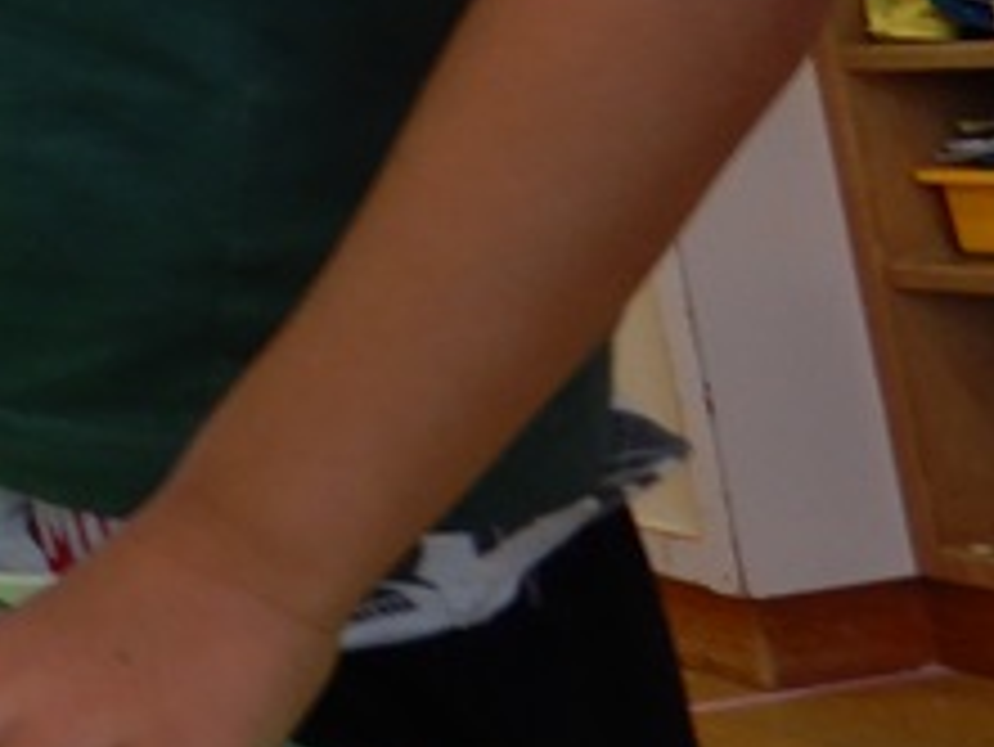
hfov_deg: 17.9
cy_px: -288
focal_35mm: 87
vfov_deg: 15.9
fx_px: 2500
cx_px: -796
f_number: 2.8
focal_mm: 4.3
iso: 125
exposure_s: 1/80
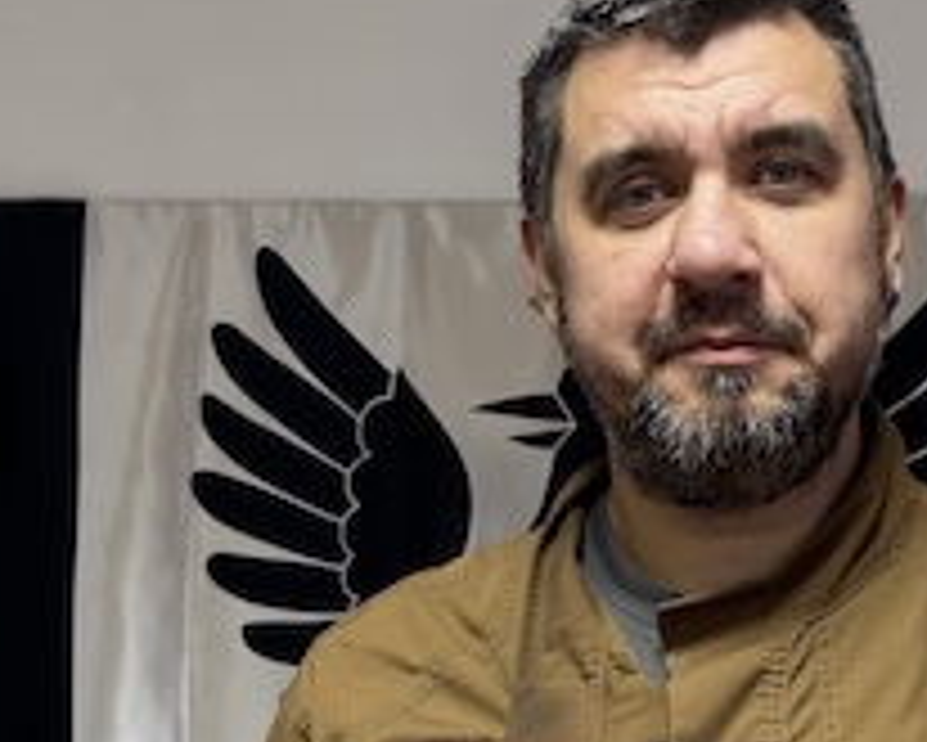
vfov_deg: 16.6
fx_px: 2498
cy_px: 706
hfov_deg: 20.8
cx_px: 720
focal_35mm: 91
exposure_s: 1/61
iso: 200
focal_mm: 6.76
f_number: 1.78
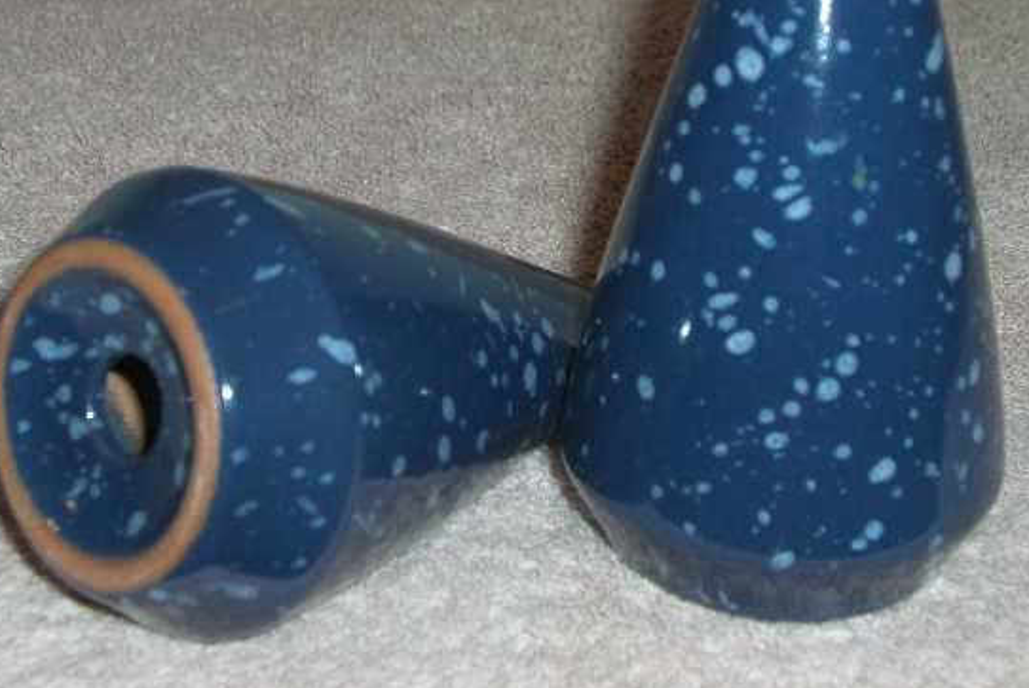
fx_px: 2316
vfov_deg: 16.9
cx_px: 488
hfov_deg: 25.0
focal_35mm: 81
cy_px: 257
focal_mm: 13.7
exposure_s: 1/30
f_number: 7.6
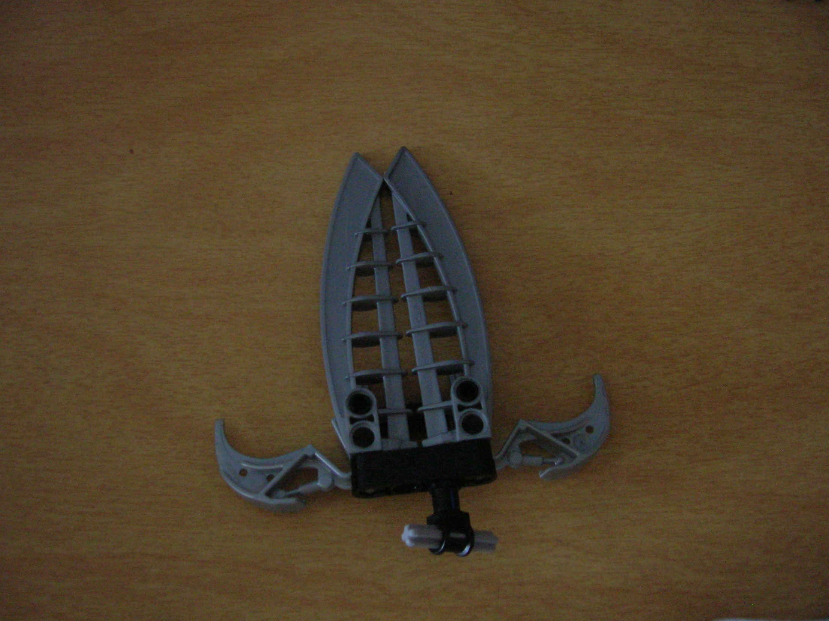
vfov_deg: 40.7
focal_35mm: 35
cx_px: 404
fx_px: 838
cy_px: 312
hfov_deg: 52.6
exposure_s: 2
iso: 200
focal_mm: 5.7
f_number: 2.9
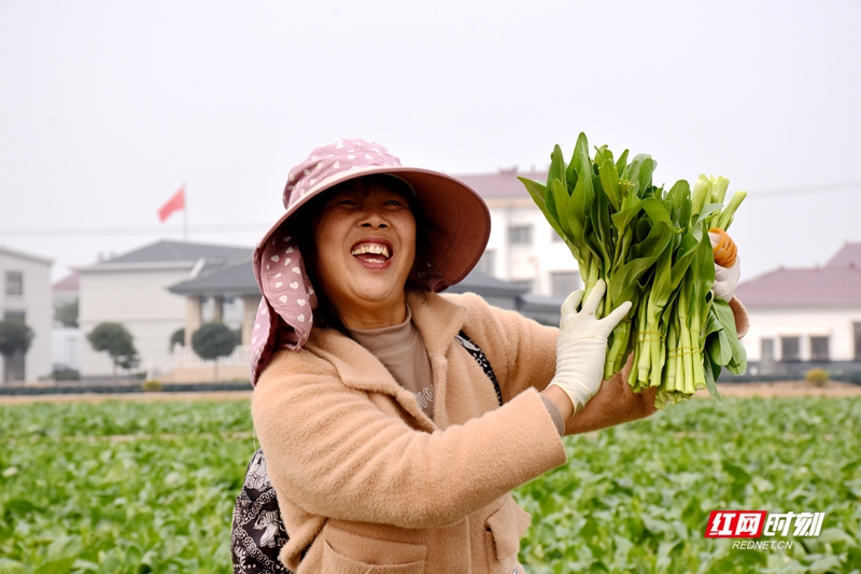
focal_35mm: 112
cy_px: 287
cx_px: 430
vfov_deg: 12.2
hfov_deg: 18.2
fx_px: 2690
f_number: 8
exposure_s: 1/500
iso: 500
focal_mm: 75
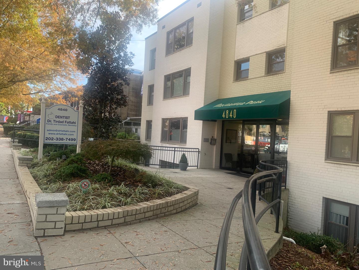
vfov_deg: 53.1
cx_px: 180
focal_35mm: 26
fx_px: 270
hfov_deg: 67.3
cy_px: 135
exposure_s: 1/356
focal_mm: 4.25
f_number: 1.8
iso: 25
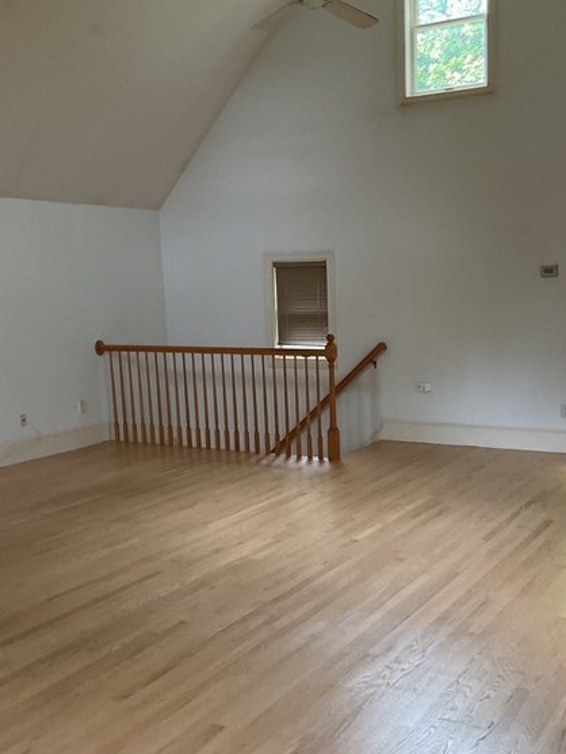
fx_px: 872
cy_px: 421
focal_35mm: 40
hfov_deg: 35.8
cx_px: 344
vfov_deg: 46.7
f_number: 1.8
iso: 125
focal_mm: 3
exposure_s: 1/60
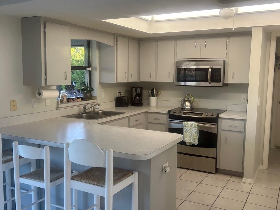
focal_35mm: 37
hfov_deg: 50.1
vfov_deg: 38.7
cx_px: 131
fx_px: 299
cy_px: 104
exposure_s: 1/163
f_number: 1.5
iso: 64
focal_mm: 5.7
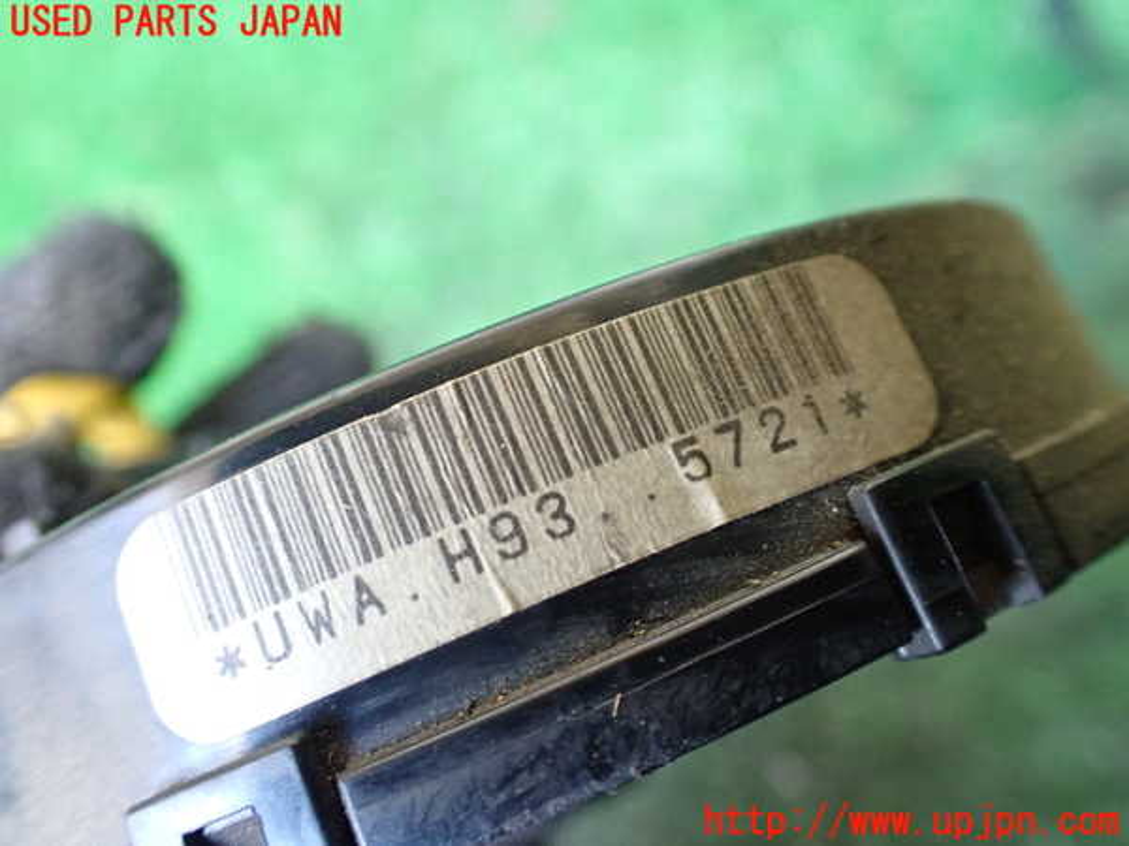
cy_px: 423
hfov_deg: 60.0
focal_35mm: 30
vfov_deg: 46.8
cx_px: 564
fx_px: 978
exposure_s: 1/60
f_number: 2.3
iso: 800
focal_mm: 5.4
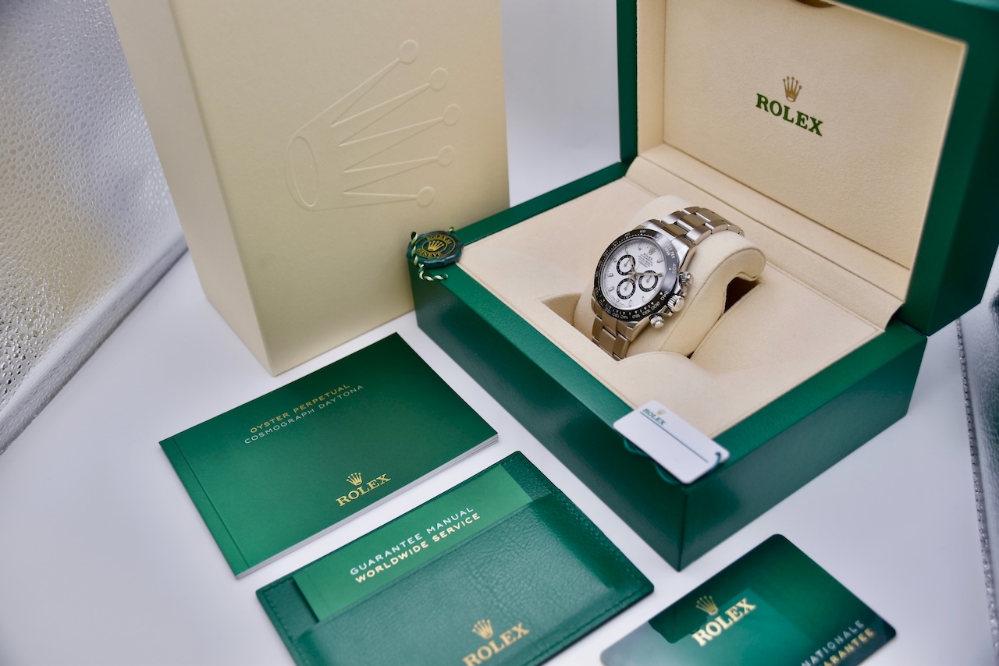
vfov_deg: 40.0
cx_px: 500
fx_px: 916
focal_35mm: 33
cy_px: 333
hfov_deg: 57.2
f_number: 3.8
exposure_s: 1/60
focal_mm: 22
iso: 100
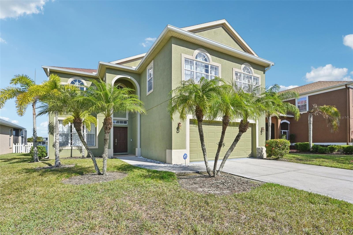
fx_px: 162
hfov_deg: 95.0
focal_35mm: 16
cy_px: 118
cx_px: 176
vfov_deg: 71.9
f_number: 8
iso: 400
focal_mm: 16.5
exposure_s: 1/1250
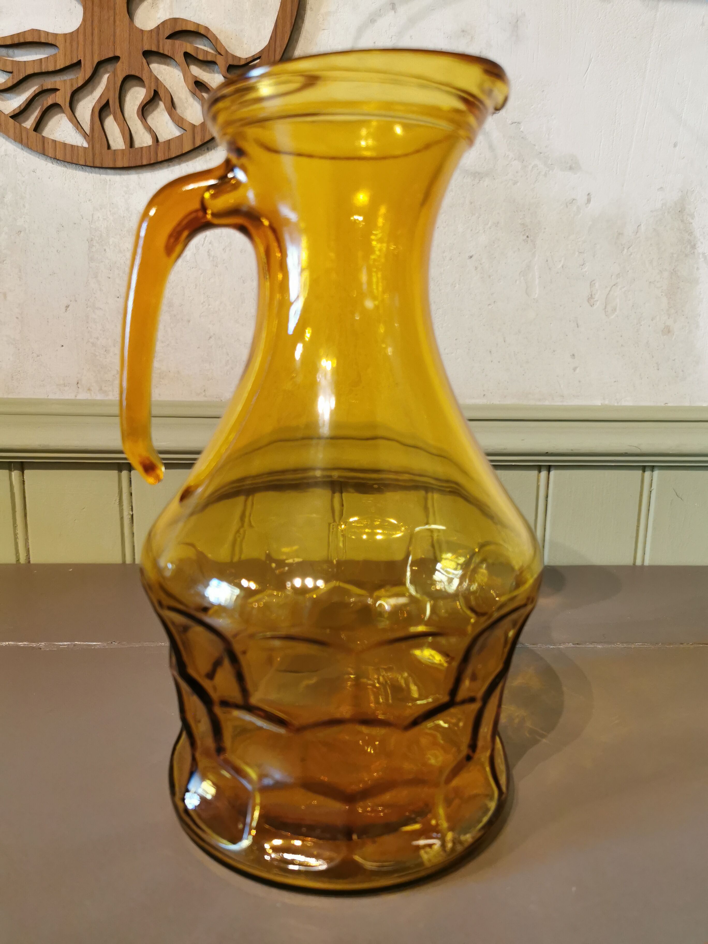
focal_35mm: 27
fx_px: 736
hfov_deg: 51.4
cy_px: 472
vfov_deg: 65.3
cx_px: 354
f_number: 1.6
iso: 200
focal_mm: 5.56
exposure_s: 1/50
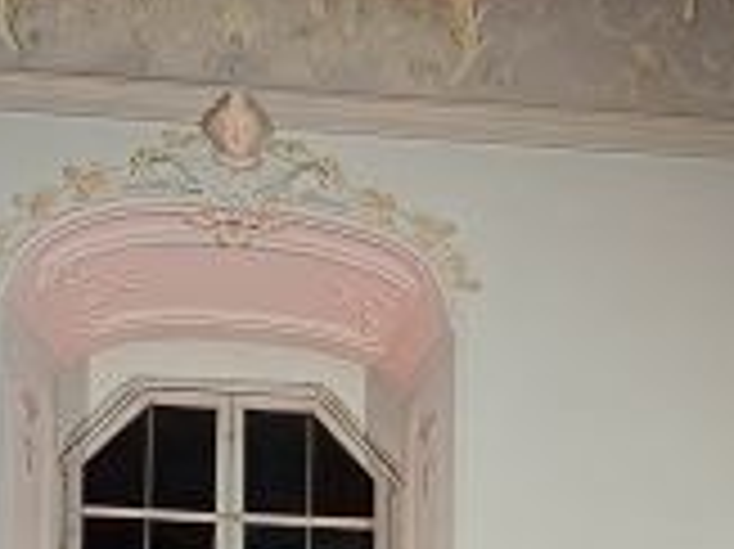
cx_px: 558
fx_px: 2606
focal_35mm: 123
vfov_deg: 10.7
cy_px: 1184
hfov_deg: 15.9
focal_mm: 4.65
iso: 250
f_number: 1.8
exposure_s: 1/50
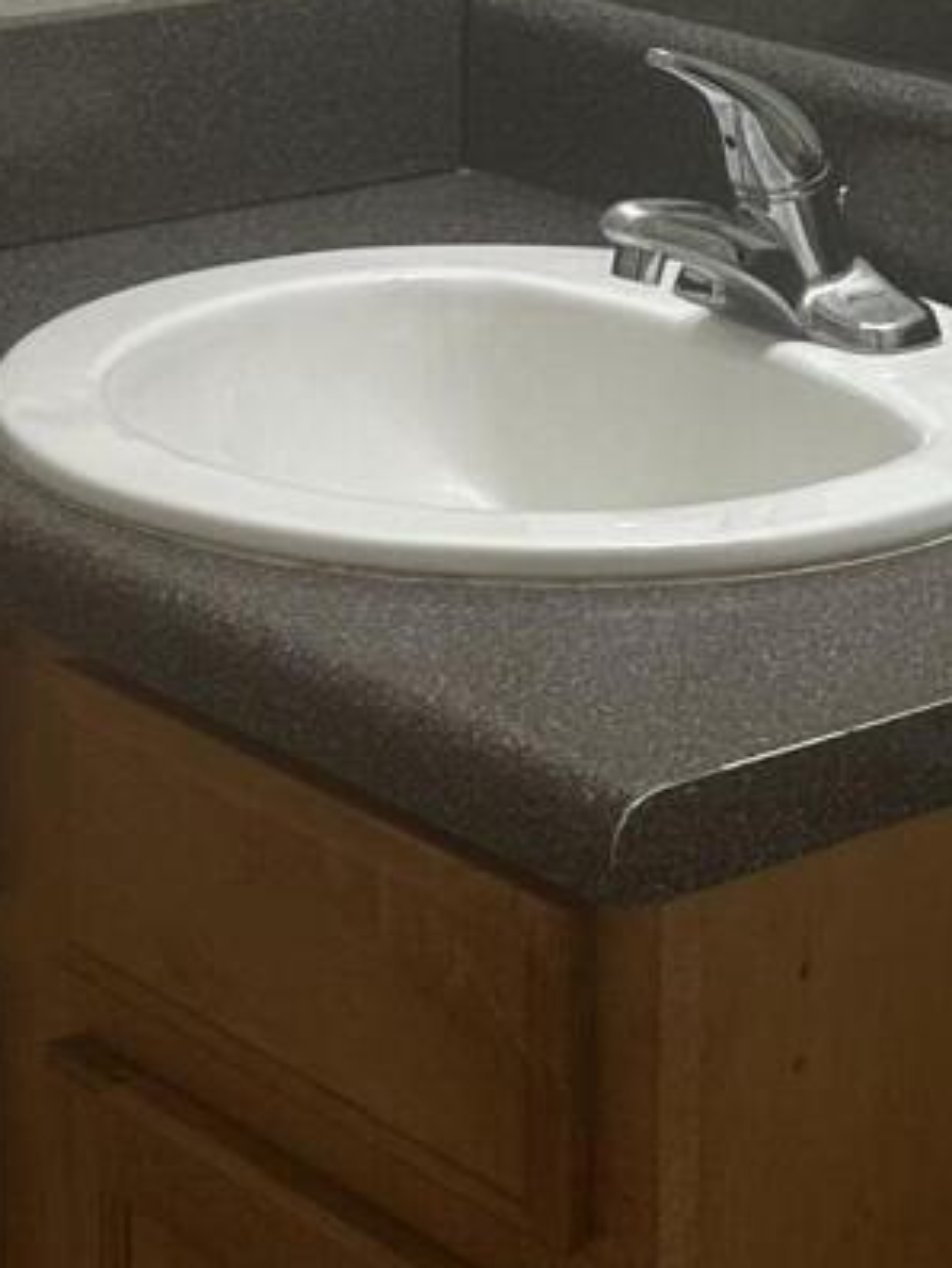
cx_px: 540
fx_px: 4435
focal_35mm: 121
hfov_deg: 12.3
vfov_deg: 15.9
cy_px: -61
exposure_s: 1/120
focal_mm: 6.86
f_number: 1.78
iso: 100
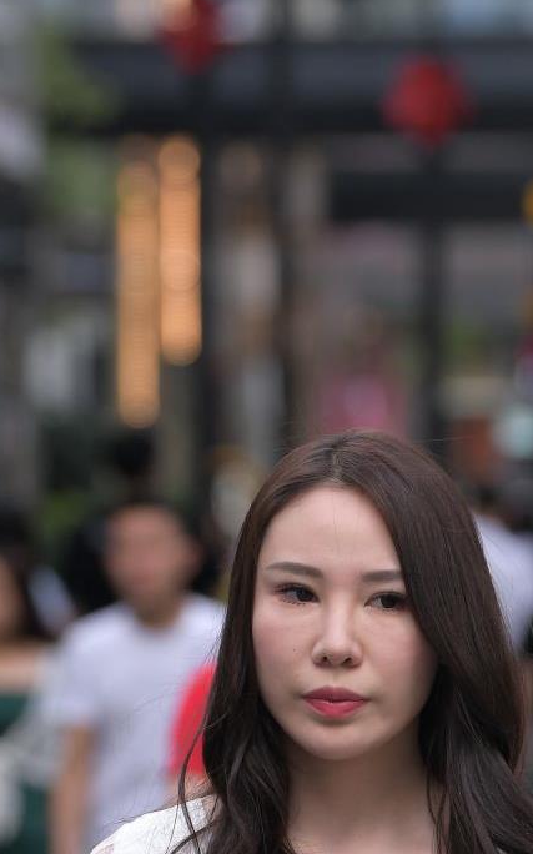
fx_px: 12747
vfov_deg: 3.8
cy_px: 1196
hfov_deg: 2.4
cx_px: 328
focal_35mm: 548
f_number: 4
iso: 220
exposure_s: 1/640
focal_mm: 135
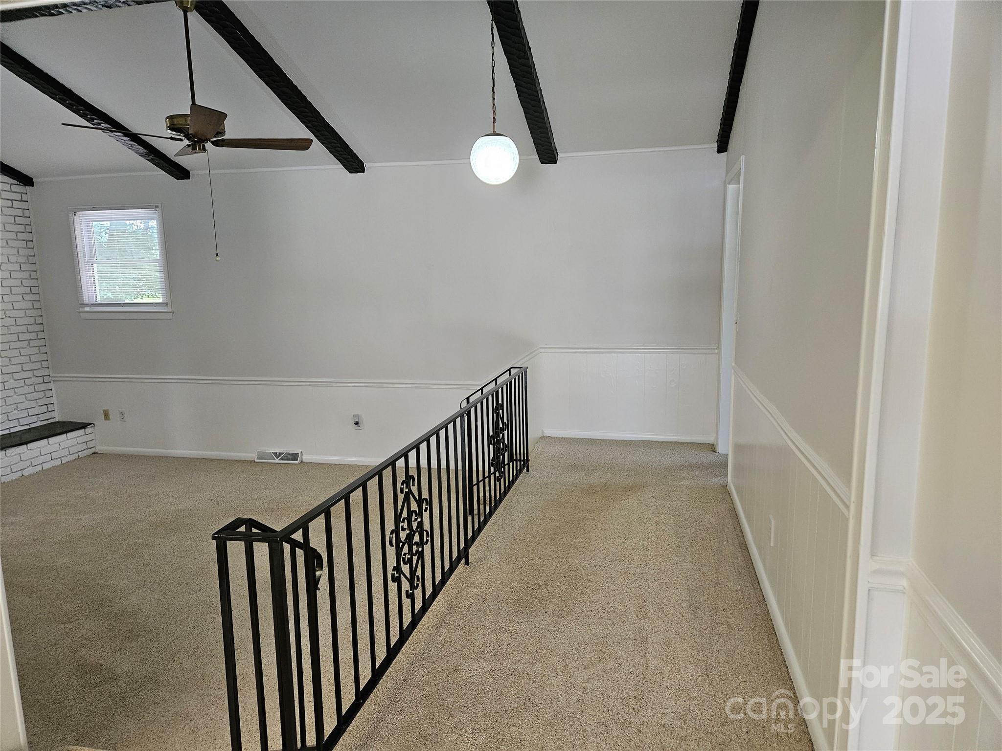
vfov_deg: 58.9
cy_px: 376
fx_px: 666
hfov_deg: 73.9
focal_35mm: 23
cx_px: 501
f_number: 1.8
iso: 400
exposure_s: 1/120
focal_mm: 5.4
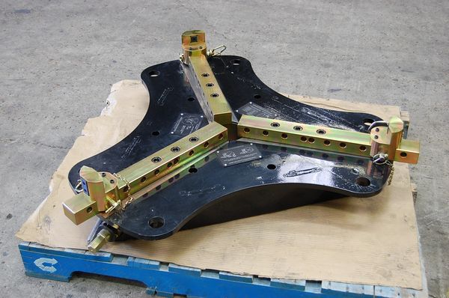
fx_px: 579
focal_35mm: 46
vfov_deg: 28.8
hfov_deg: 42.4
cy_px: 149
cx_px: 224
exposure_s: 1/40
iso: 400
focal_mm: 31
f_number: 4.5
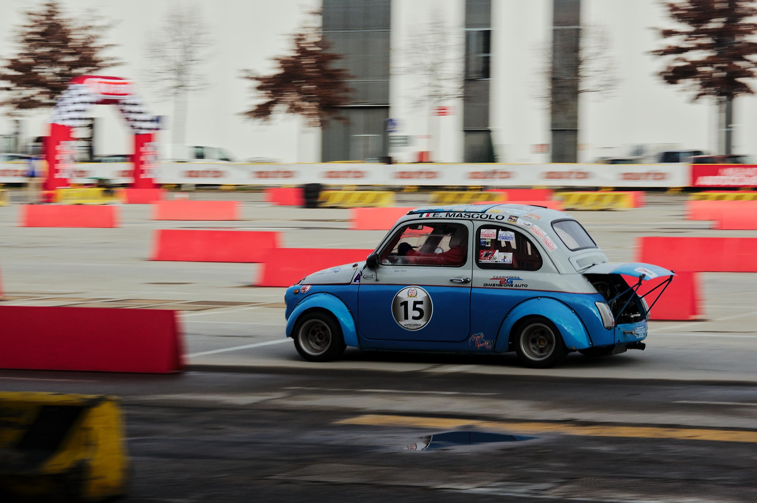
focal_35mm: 128
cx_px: 378
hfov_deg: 16.1
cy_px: 252
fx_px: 2679
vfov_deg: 10.7
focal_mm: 85
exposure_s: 1/200
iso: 320
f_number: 14
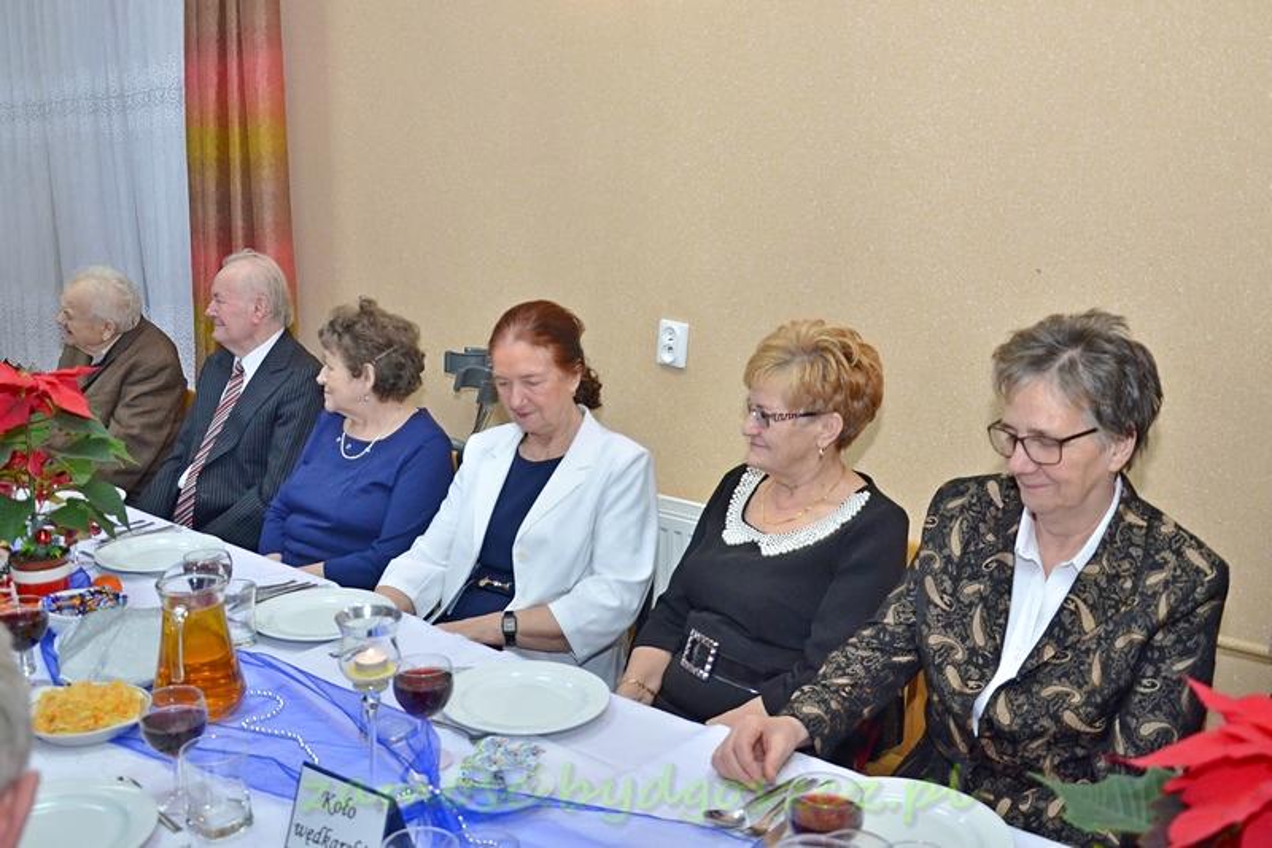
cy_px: 424
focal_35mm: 32
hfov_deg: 59.5
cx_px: 636
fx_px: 1113
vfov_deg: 41.7
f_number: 3.8
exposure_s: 1/125
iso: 800
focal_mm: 21
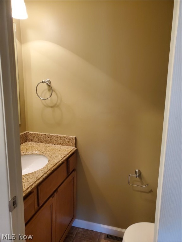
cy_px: 121
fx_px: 182
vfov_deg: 67.3
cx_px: 91
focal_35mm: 26
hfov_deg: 53.1
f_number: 2.4
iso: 320
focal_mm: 4.3
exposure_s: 1/39
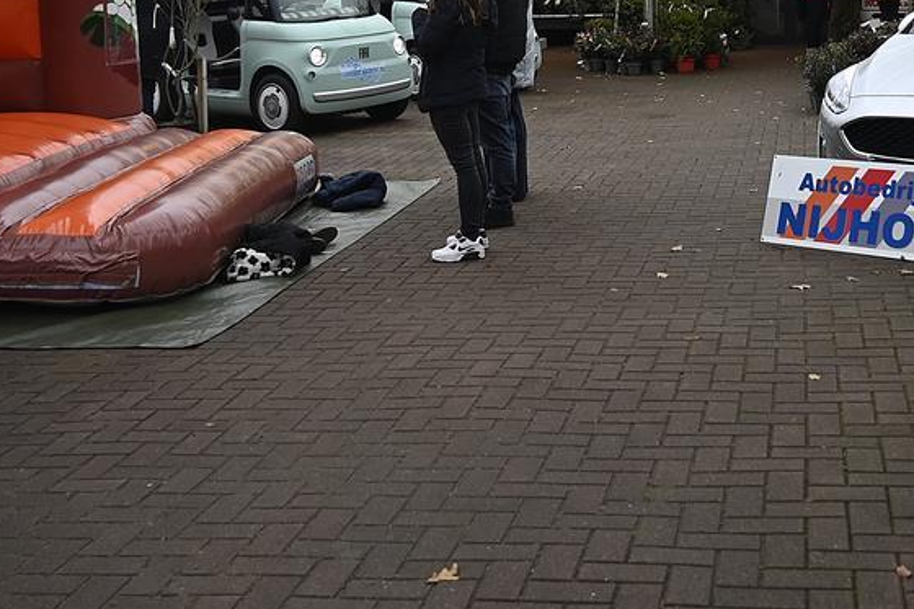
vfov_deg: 23.0
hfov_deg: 34.7
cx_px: 612
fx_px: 1447
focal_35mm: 57
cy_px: 38
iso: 320
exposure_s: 1/250
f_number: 4
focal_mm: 19.5
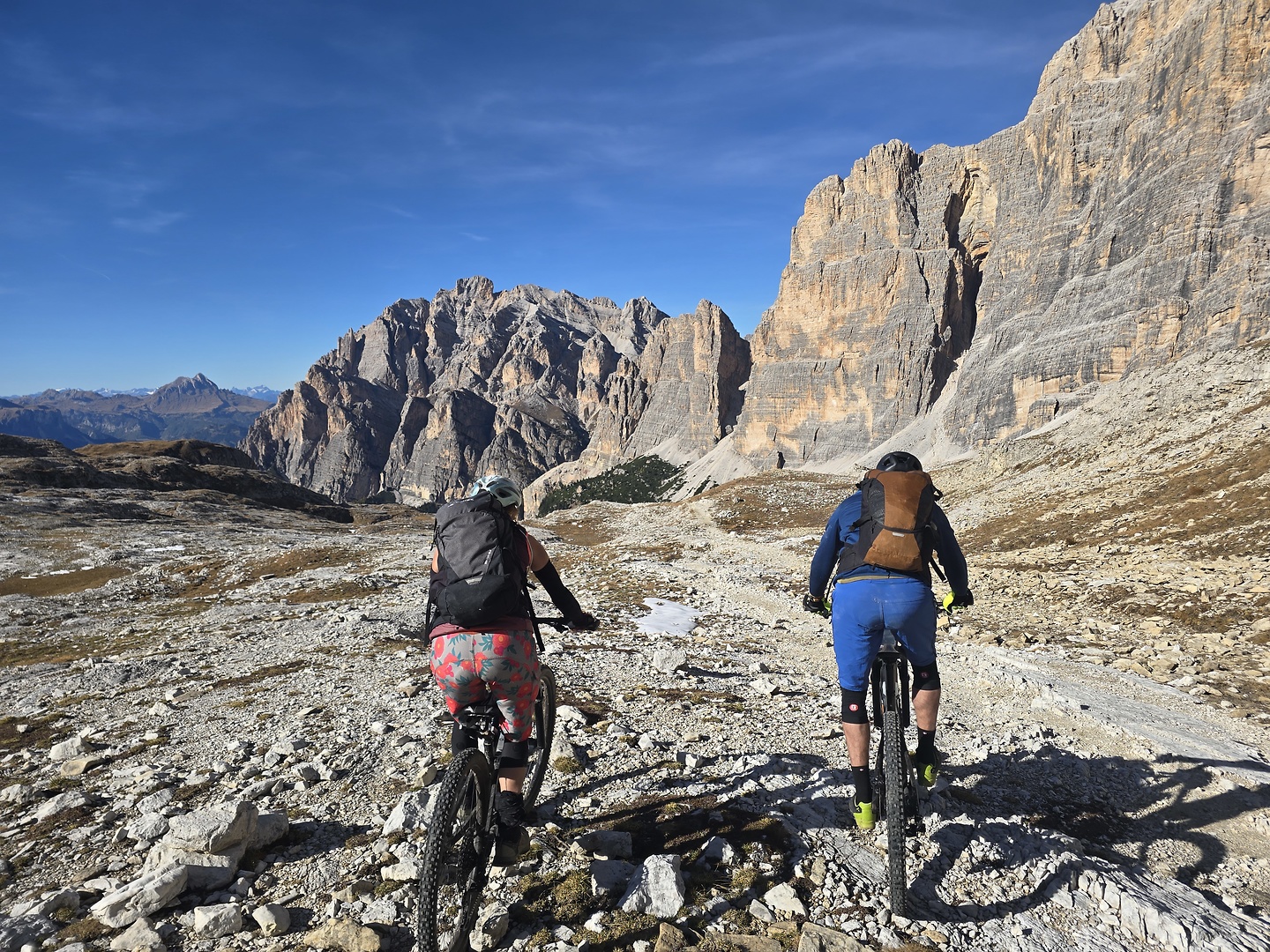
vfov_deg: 58.9
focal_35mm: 23
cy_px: 476
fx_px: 844
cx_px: 635
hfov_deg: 73.9
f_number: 1.7
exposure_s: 1/1102
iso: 12
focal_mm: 6.3
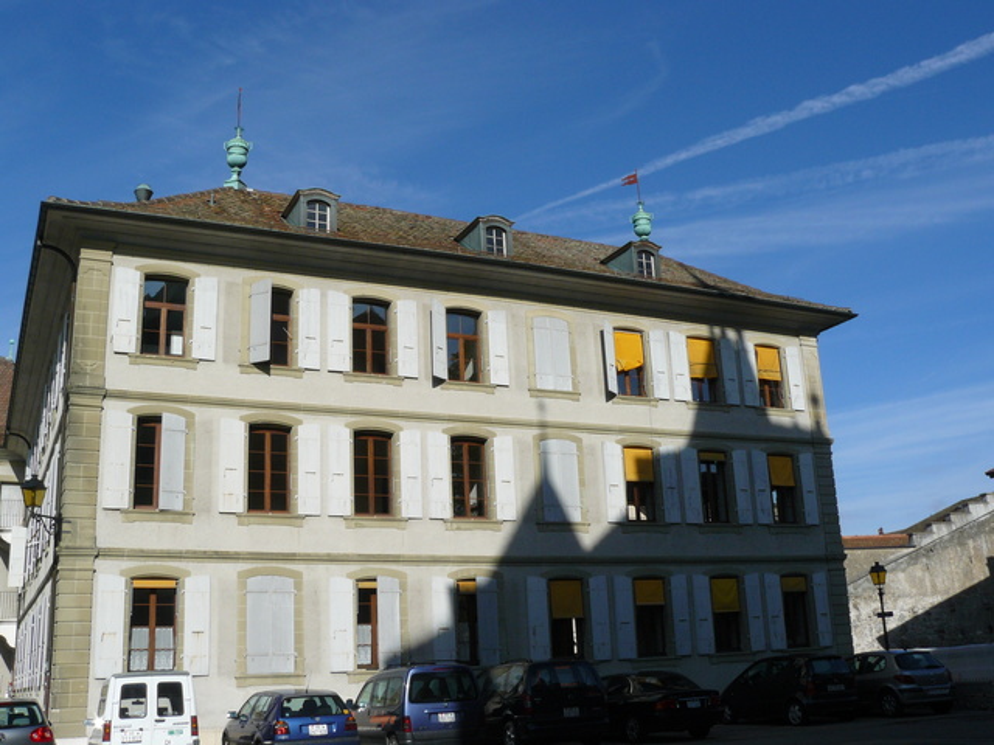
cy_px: 372
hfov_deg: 51.4
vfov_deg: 39.7
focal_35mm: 36
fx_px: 1034
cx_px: 497
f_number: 7.1
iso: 100
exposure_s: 1/400
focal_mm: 6
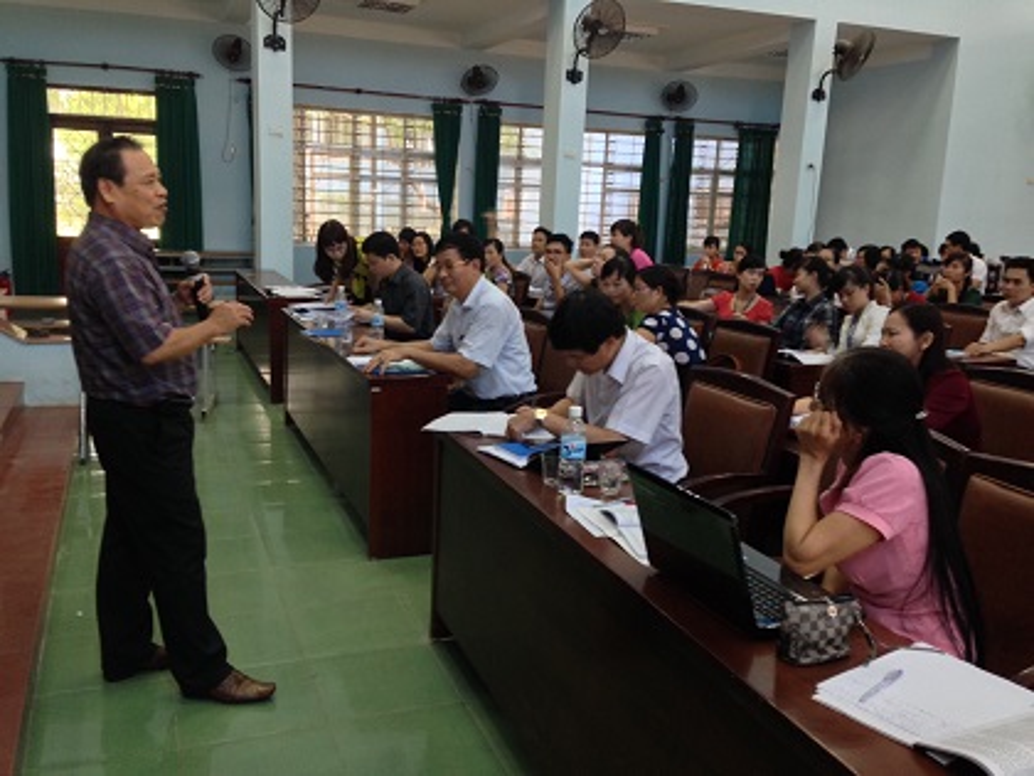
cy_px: 388
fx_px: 986
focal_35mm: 33
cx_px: 517
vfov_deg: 42.9
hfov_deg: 55.4
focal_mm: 4.12
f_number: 2.4
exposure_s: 1/20
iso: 100
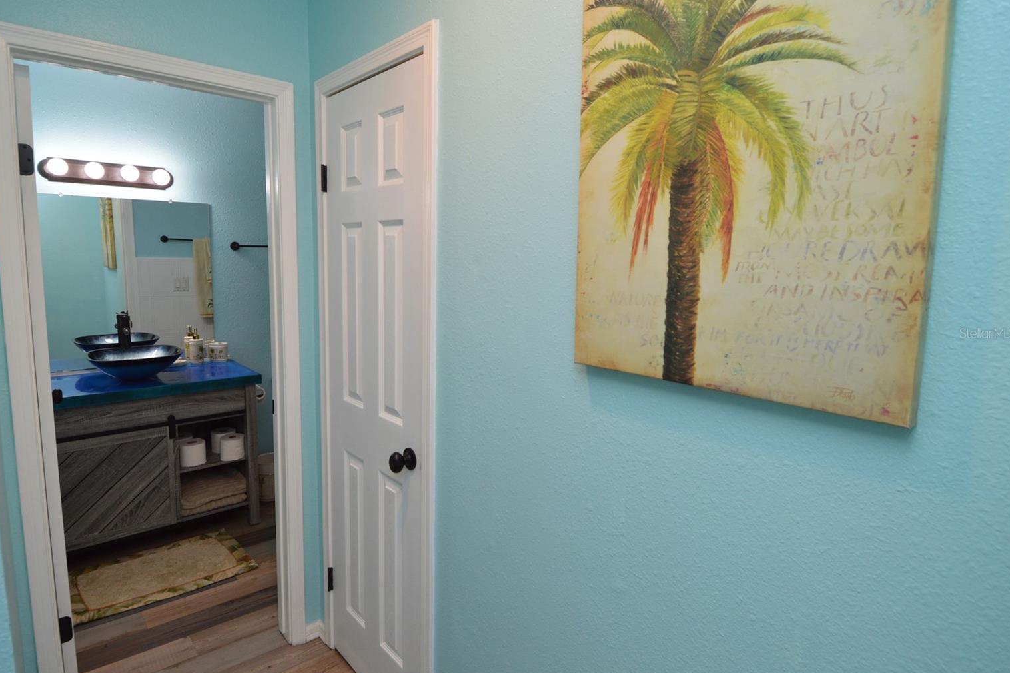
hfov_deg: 86.9
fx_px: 533
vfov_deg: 64.5
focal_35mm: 19
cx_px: 485
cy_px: 333
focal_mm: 12
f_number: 4.5
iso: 400
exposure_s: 1/80
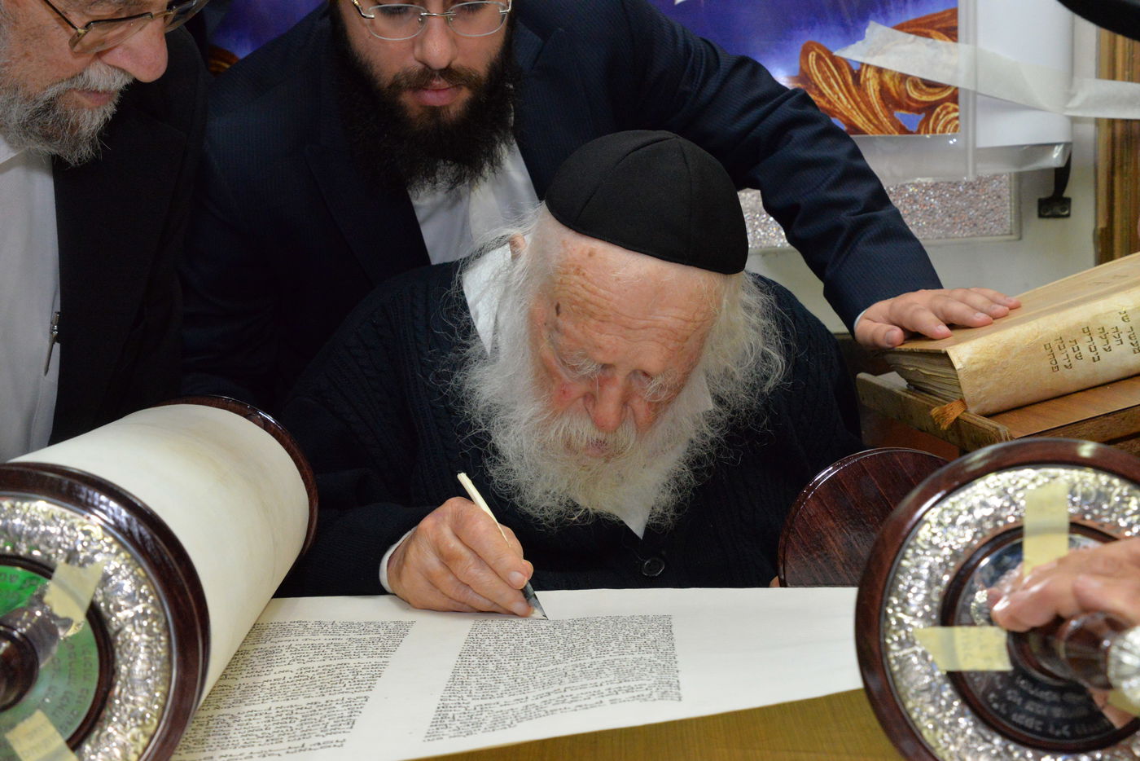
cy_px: 380
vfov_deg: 22.6
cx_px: 570
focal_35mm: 60
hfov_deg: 33.4
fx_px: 1900
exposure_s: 1/160
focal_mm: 60
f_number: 11
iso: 6400
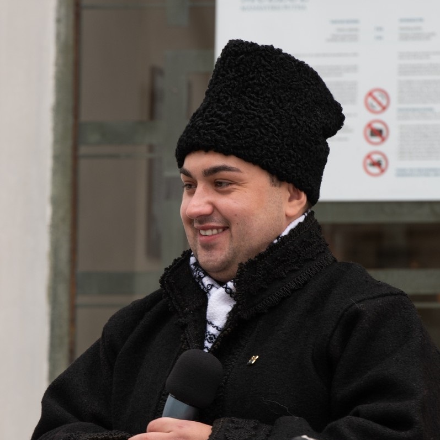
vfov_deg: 6.8
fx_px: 3681
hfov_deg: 6.8
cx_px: 220
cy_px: 314
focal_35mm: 256
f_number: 8
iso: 200
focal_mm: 200
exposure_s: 1/50
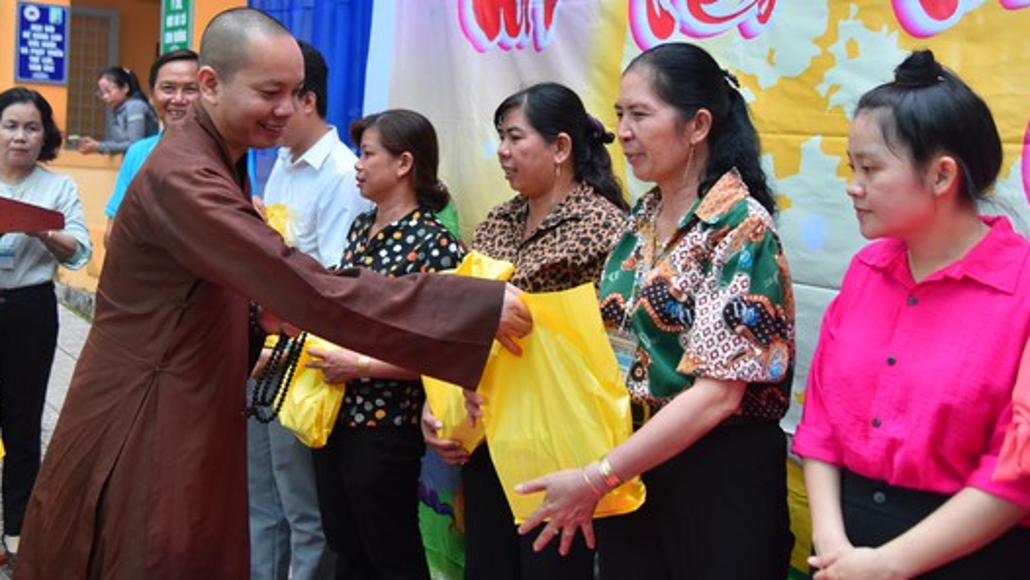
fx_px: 1202
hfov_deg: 46.3
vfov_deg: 26.9
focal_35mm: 44
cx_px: 443
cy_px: 173
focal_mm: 34
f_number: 4
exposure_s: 1/160
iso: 250
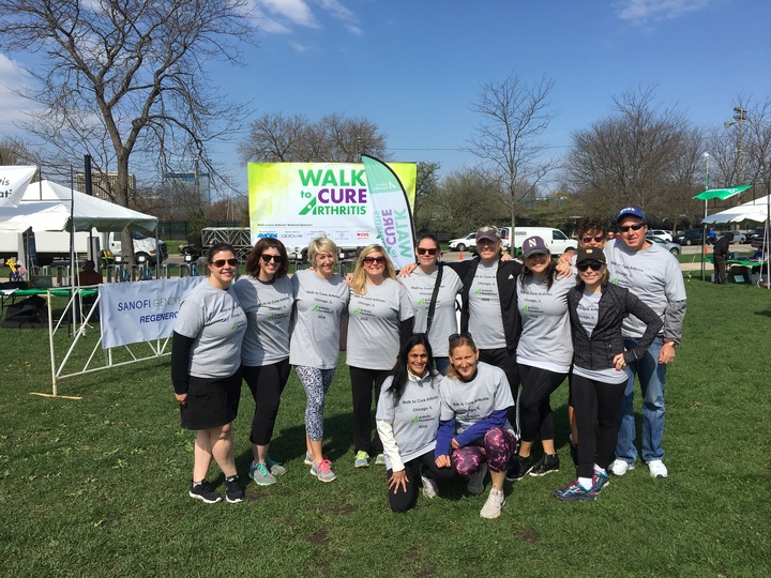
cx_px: 386
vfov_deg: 48.2
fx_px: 646
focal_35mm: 29
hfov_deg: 61.7
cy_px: 289
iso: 25
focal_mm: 4.15
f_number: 2.2
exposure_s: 1/2262
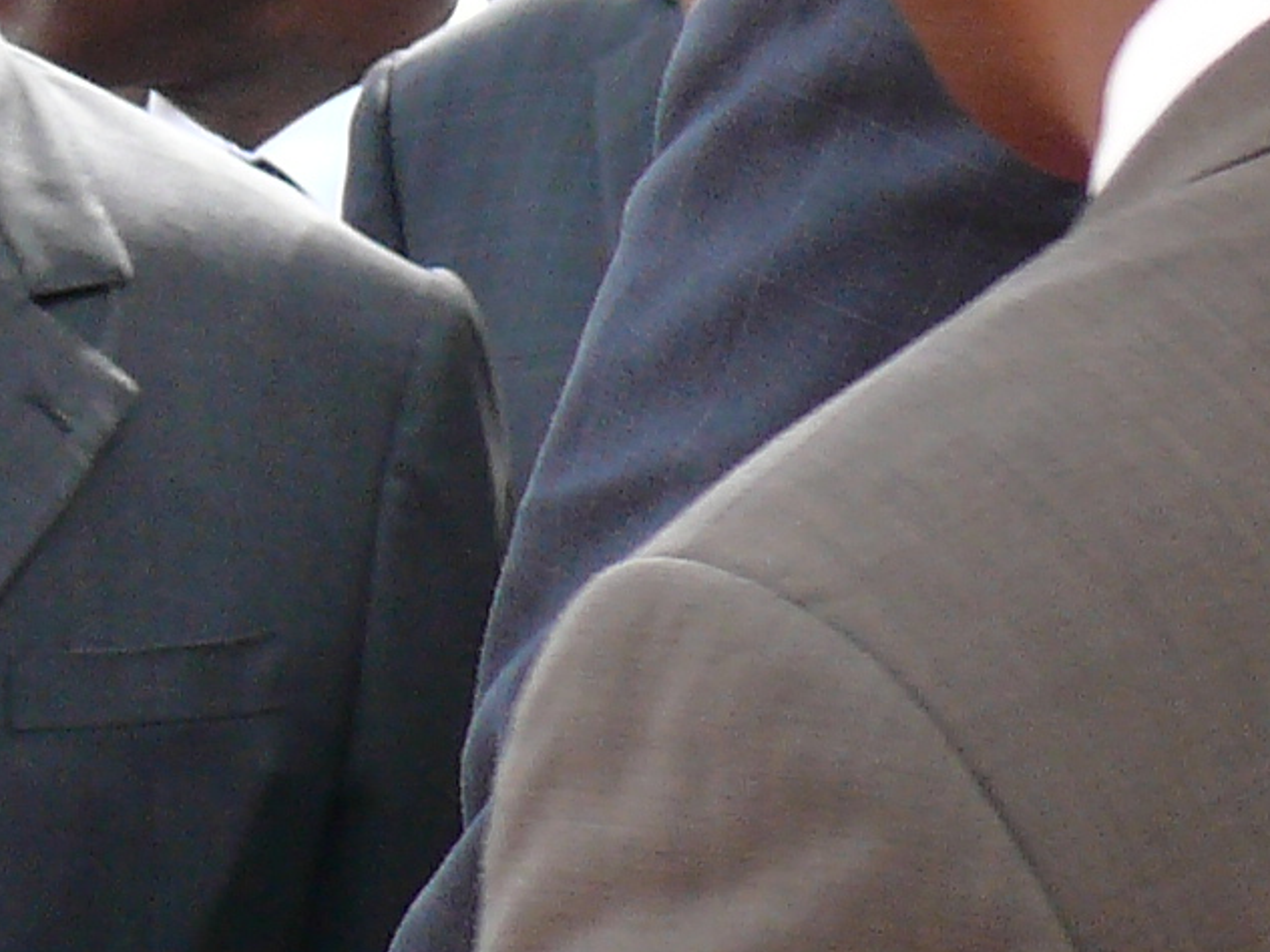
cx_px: -1226
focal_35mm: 567
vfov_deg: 2.6
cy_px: -84
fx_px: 20802
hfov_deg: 3.5
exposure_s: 1/125
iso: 100
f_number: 4
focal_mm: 20.7
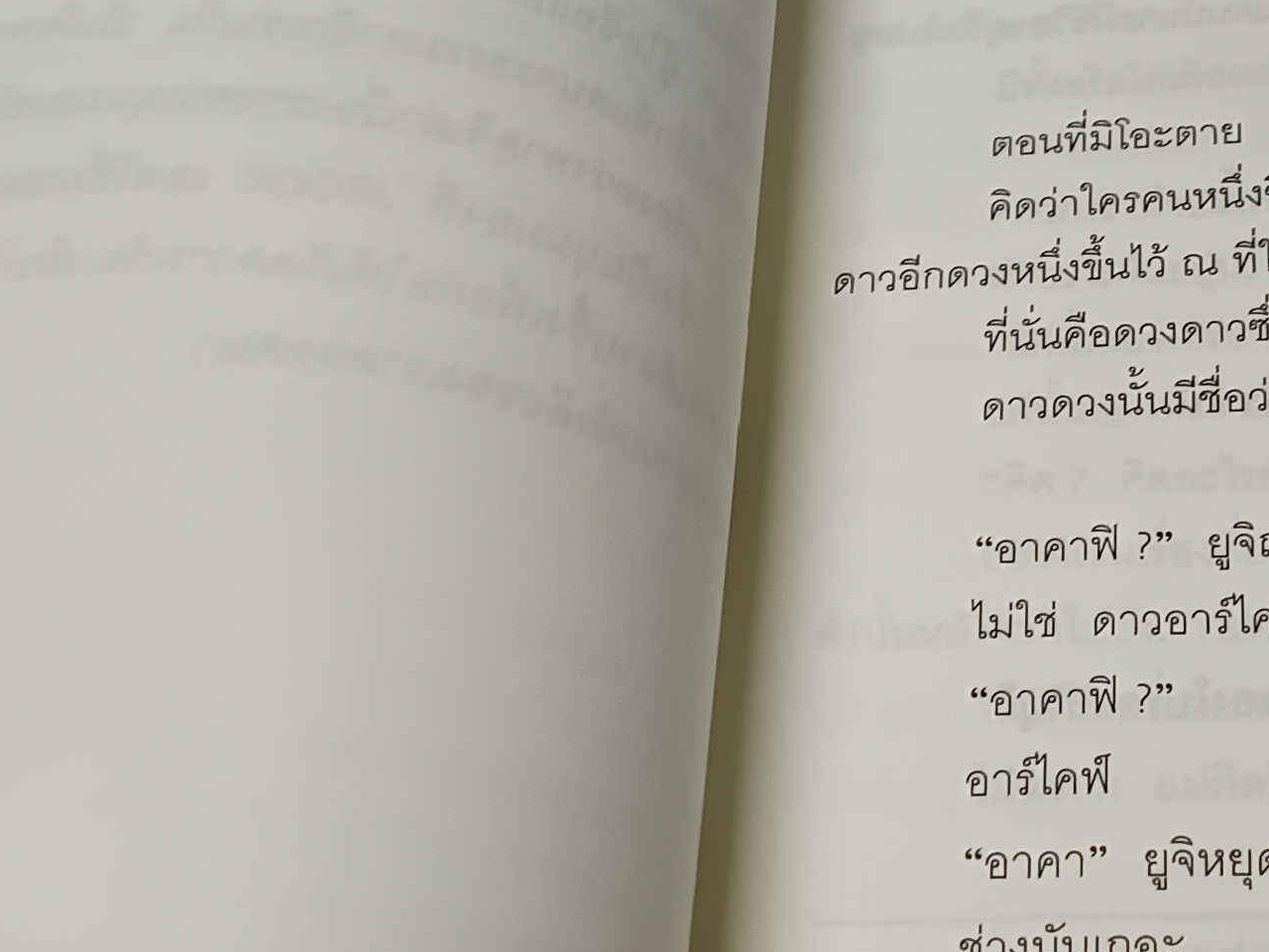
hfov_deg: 25.5
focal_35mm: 75
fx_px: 2749
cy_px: 452
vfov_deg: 19.6
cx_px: 1019
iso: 879
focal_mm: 5.31
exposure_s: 1/50
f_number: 1.7
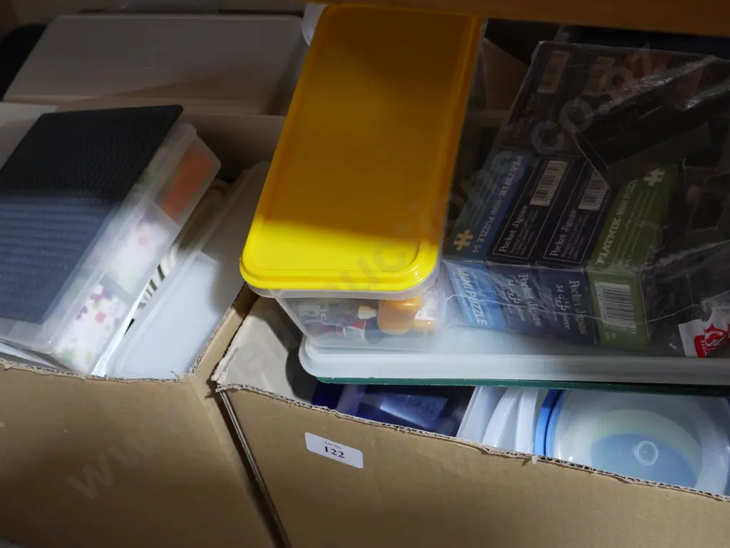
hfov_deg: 38.2
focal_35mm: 50
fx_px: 1055
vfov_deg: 29.1
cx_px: 365
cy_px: 274
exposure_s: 1/60
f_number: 5.3
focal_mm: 25
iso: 2000
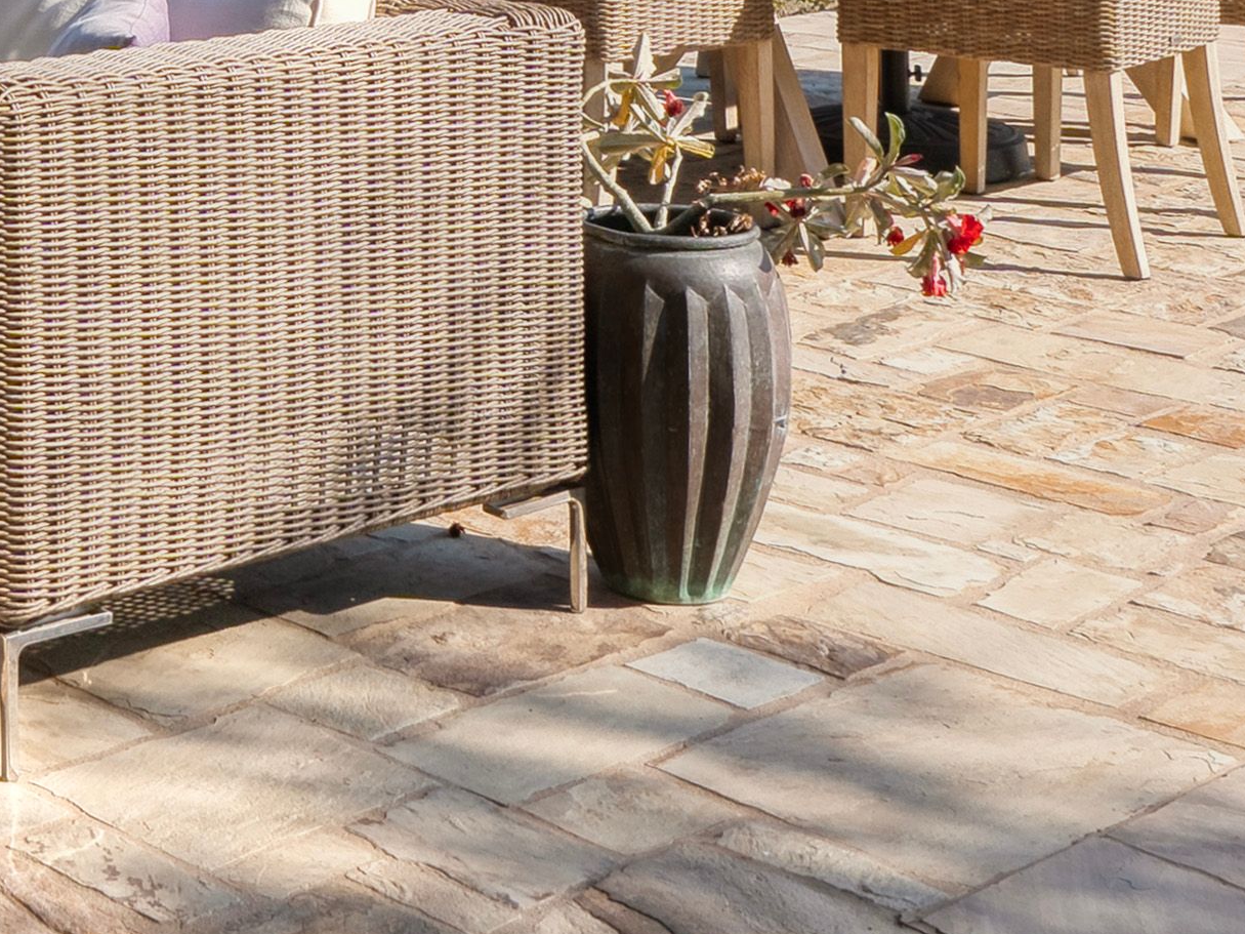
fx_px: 2733
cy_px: -396
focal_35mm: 76
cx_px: -407
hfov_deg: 22.7
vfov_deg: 17.7
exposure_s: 1/400
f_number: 11
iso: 100
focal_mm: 16
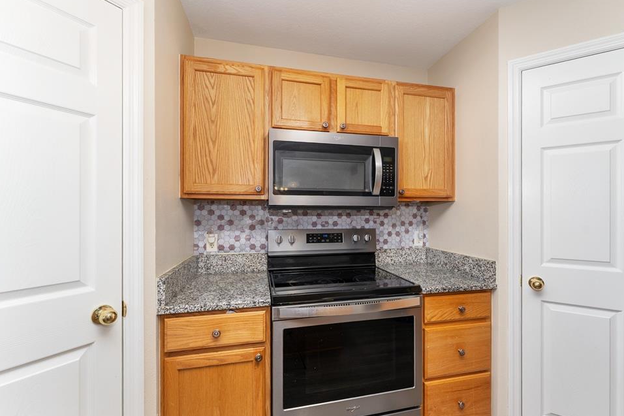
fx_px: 260
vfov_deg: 77.3
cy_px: 214
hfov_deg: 100.3
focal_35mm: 15
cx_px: 328
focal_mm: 14
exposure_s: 1/6
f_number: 7.1
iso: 400
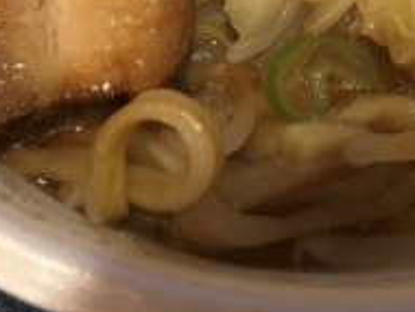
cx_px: 269
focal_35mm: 66
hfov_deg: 29.2
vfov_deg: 21.1
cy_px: -41
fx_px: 792
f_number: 1.8
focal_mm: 3.99
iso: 80
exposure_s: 1/5
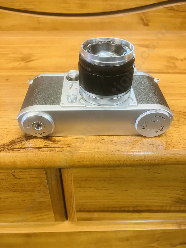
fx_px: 201
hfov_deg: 49.7
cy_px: 124
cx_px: 93
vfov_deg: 63.4
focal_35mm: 28
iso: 250
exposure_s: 1/50
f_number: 1.8
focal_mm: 3.99
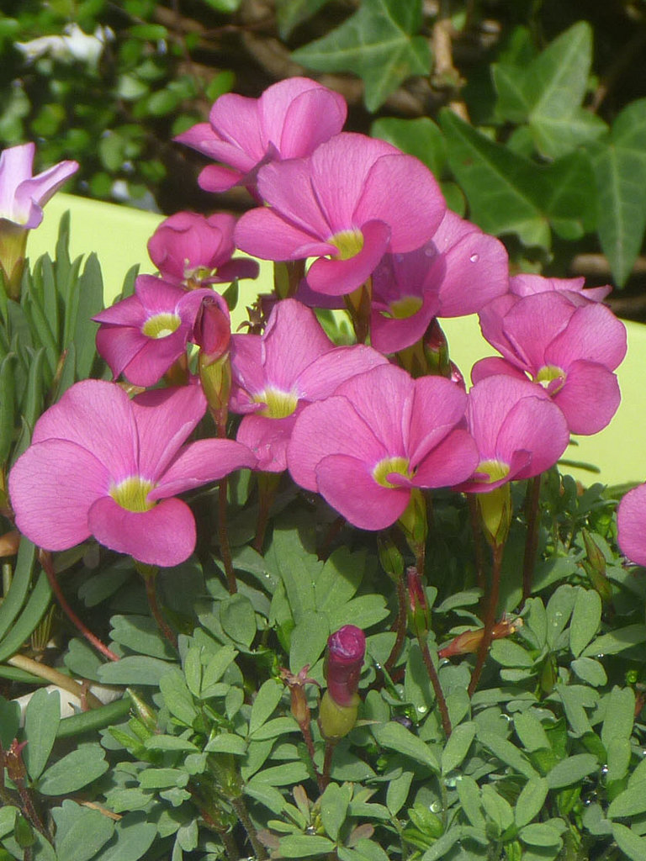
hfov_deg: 20.7
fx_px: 1767
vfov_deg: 27.4
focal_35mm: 71
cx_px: 323
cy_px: 430
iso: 80
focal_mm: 12.6
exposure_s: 1/200
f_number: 5.4
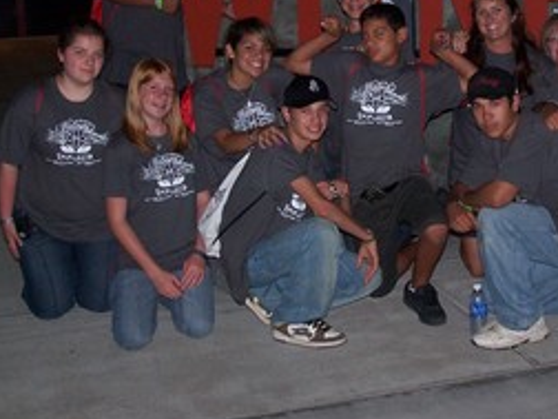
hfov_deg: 24.5
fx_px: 1273
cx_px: 393
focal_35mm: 79
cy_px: 116
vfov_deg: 18.6
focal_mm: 8.5
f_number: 3.2
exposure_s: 1/60
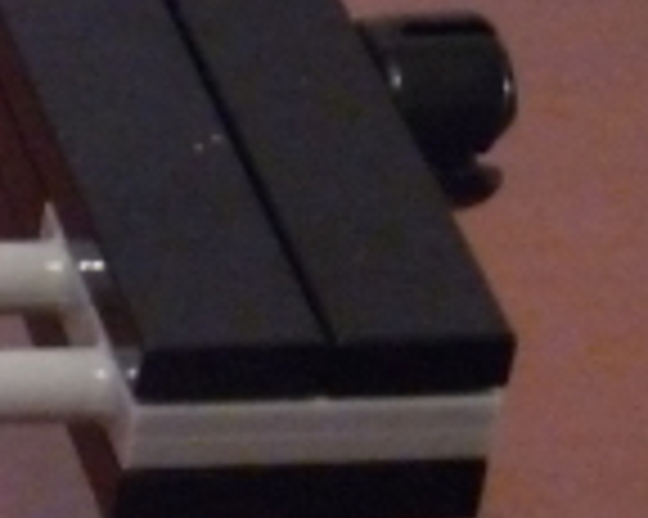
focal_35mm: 282
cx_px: -1080
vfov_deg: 5.5
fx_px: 5405
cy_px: 662
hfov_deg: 6.4
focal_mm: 9.2
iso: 800
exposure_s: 1/8
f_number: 3.2
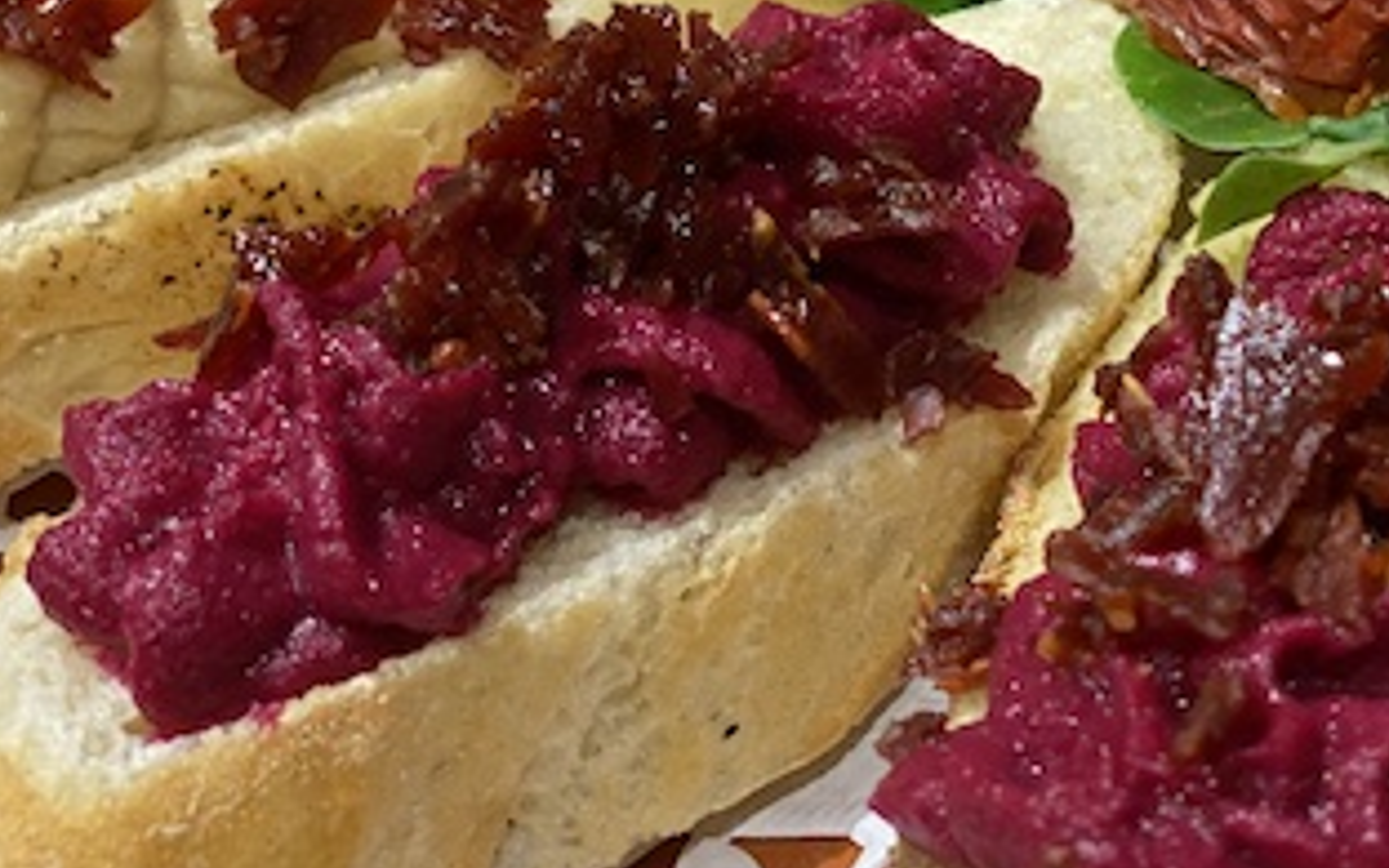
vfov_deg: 11.3
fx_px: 4353
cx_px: 1367
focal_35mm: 115
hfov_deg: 17.7
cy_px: 58
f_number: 2
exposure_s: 1/100
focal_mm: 6
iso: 160
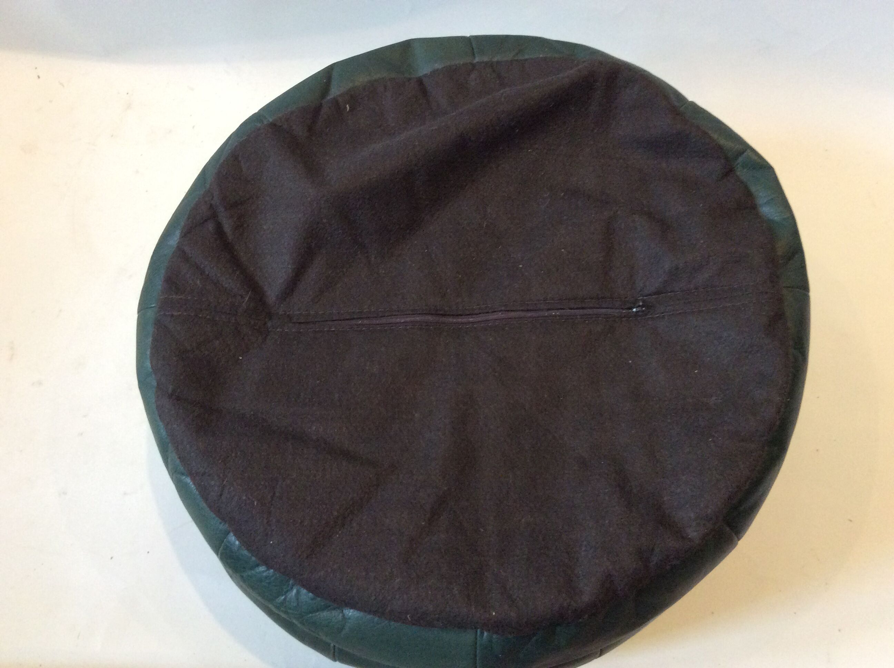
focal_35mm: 32
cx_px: 447
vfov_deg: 44.1
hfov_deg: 56.9
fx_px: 825
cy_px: 334
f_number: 2.4
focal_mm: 3.3
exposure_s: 1/25
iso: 250
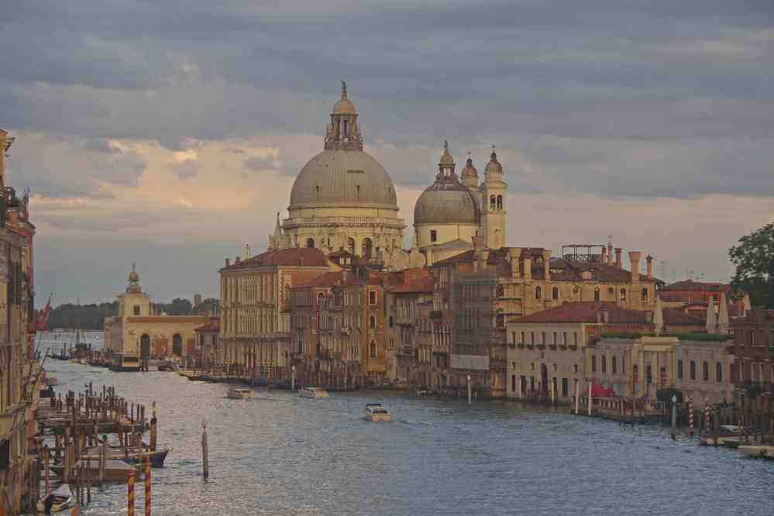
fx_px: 1774
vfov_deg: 16.6
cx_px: 387
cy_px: 258
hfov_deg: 24.6
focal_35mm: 82
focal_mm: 55
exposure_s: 1/200
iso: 1600
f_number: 5.6
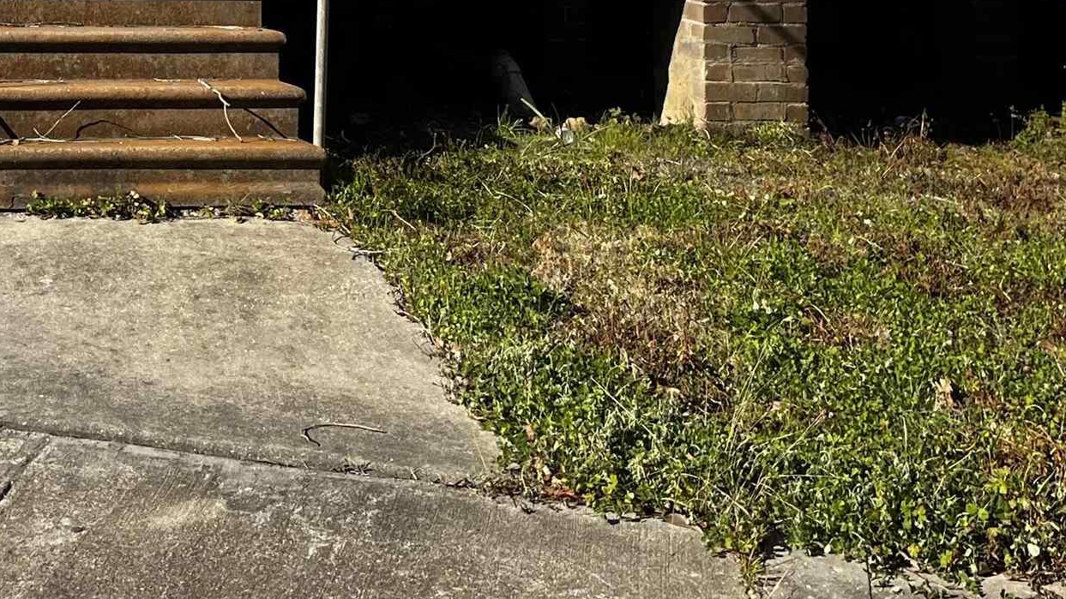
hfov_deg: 29.7
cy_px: -321
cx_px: 276
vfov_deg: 15.7
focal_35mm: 70
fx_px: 1978
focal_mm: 5.1
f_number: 1.6
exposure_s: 1/2179
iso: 50
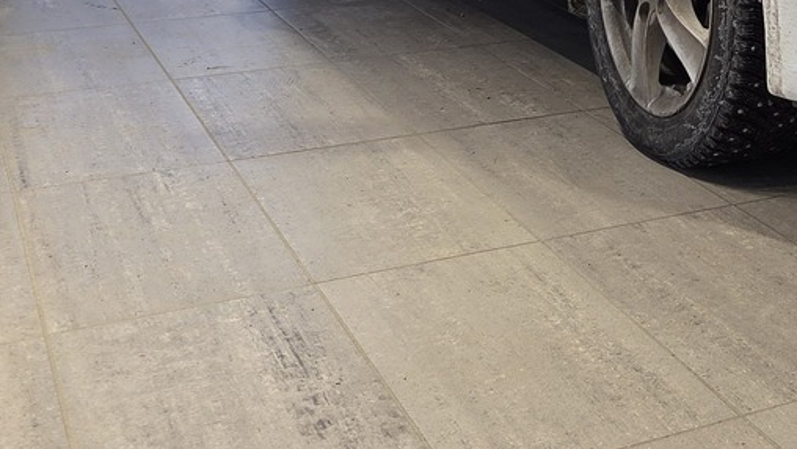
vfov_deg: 16.0
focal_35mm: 71
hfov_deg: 27.5
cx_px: 853
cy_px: -163
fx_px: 1501
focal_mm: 5.4
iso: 32
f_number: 1.8
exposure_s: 1/57.6
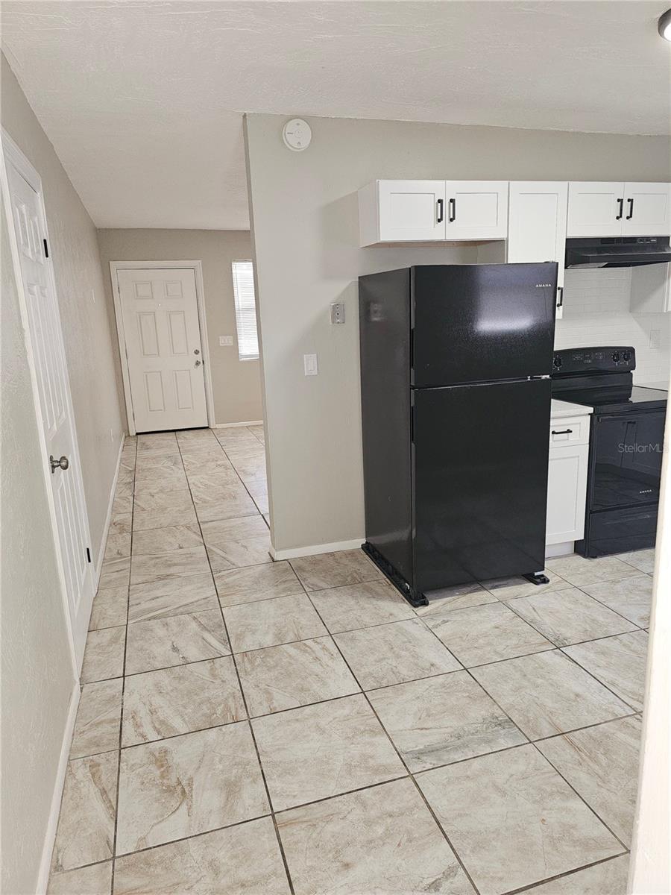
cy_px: 448
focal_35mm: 23
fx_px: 594
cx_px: 336
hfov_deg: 58.9
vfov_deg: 73.9
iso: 125
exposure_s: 1/40
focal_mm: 6.3
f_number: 1.7
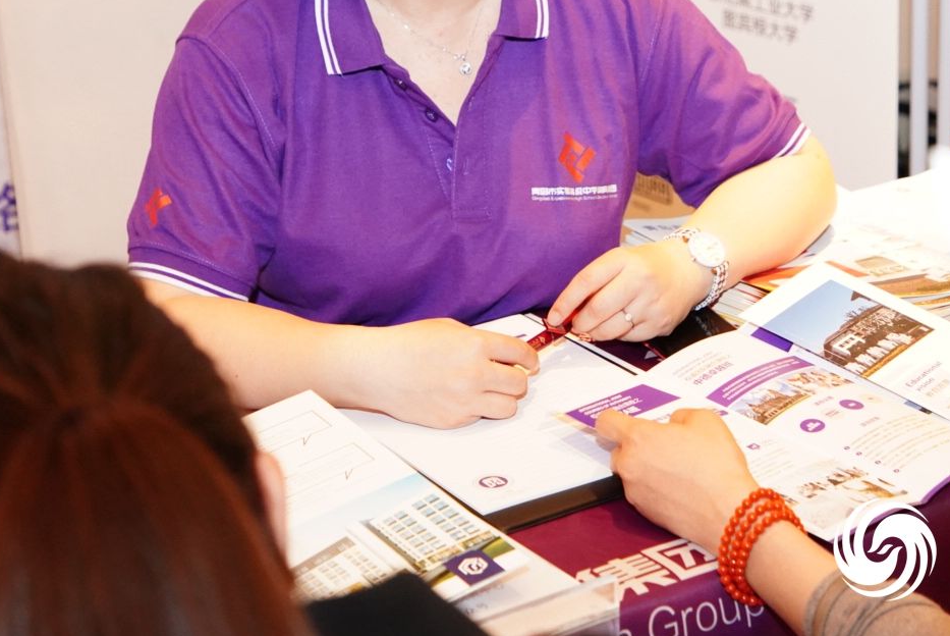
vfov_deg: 14.0
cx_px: 581
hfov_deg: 21.0
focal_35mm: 97
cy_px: 90
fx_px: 2562
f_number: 4
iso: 6400
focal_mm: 56
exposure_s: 1/125
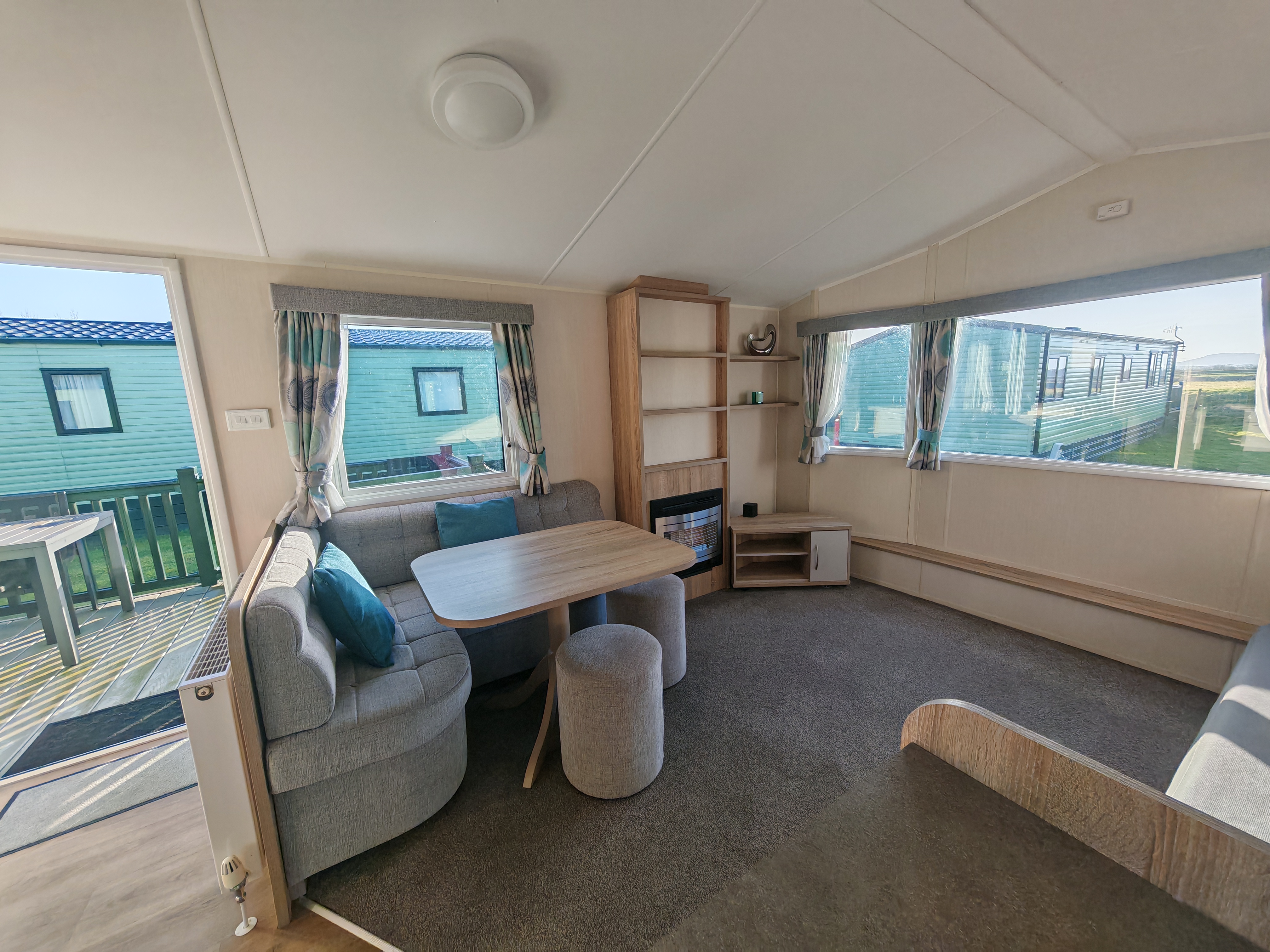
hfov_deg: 106.2
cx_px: 635
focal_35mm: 13
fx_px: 477
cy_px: 476
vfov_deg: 89.9
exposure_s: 1/380
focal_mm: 1.82
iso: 50
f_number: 2
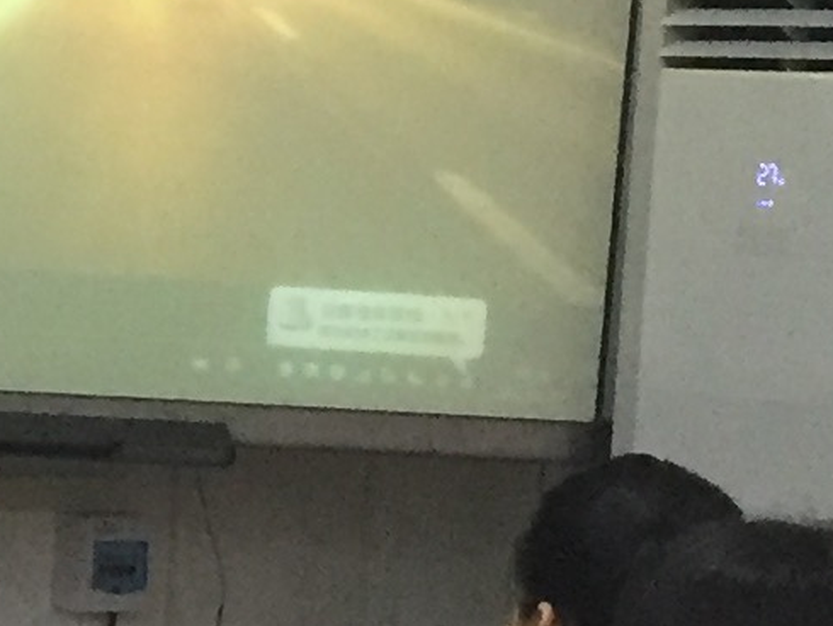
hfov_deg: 9.6
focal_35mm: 193
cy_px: 458
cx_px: -811
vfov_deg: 7.7
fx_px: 4647
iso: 250
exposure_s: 1/33
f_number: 2.2
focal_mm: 4.15
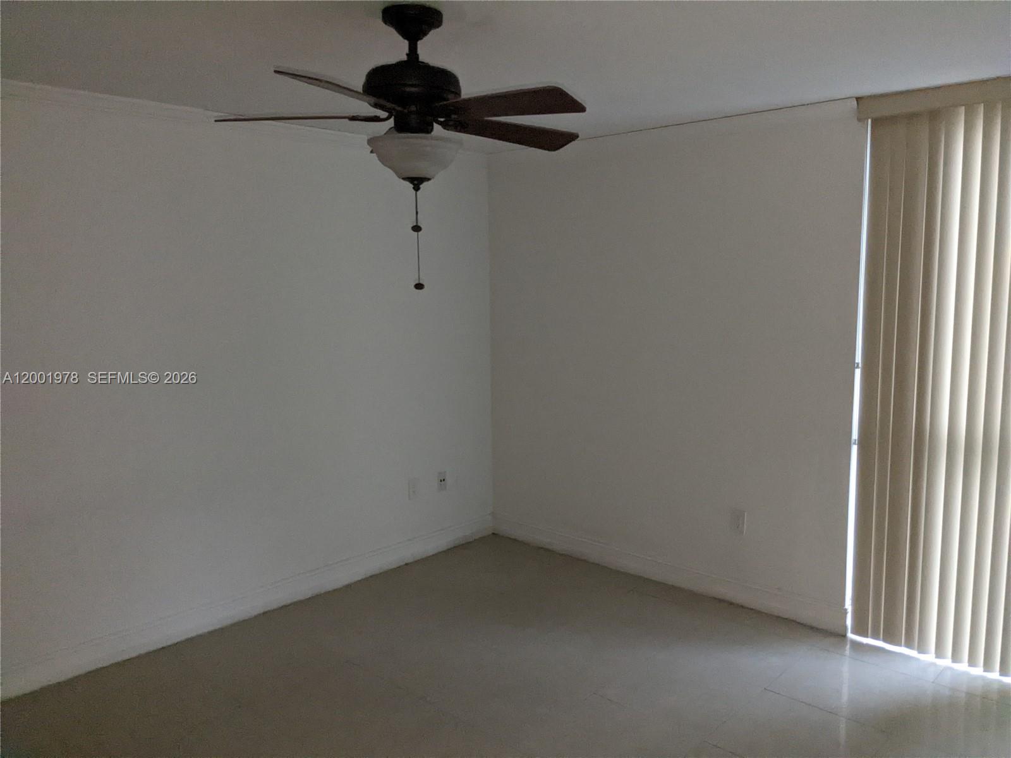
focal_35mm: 27
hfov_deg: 65.3
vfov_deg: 51.4
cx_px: 506
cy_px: 379
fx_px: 789
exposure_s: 1/120
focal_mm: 4.38
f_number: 1.73
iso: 2281
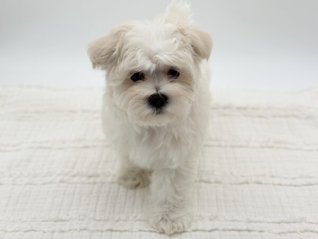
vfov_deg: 28.0
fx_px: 478
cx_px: 159
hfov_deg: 36.8
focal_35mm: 52
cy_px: 120
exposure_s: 1/591
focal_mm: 5.96
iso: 32
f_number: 1.6
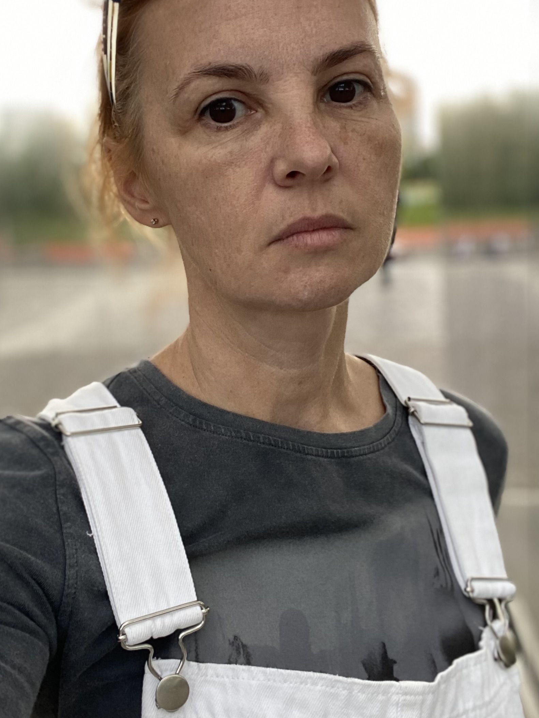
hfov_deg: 32.8
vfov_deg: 42.8
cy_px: 291
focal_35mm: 44
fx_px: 913
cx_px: 215
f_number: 2.2
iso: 64
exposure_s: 1/122
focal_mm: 2.71
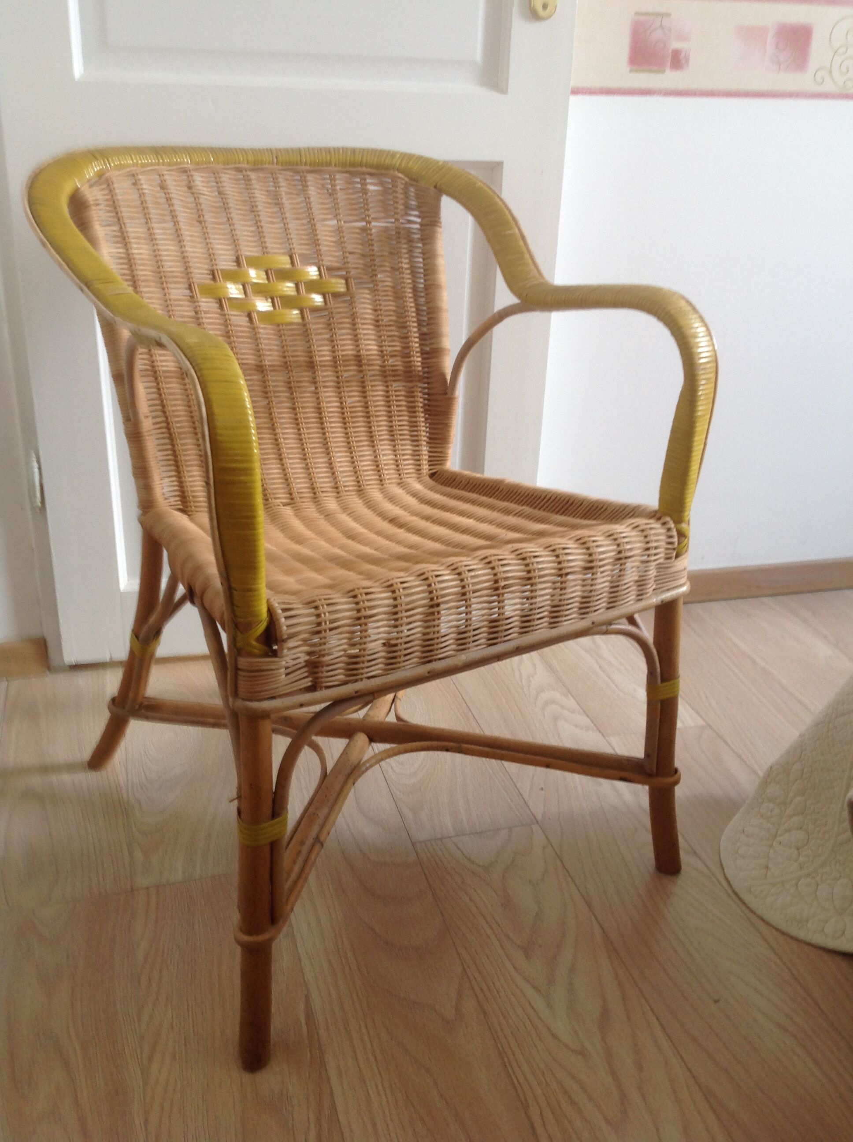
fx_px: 1153
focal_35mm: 35
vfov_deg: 52.7
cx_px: 426
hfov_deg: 40.6
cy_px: 571
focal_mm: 4.28
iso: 64
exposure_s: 1/15
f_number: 2.4
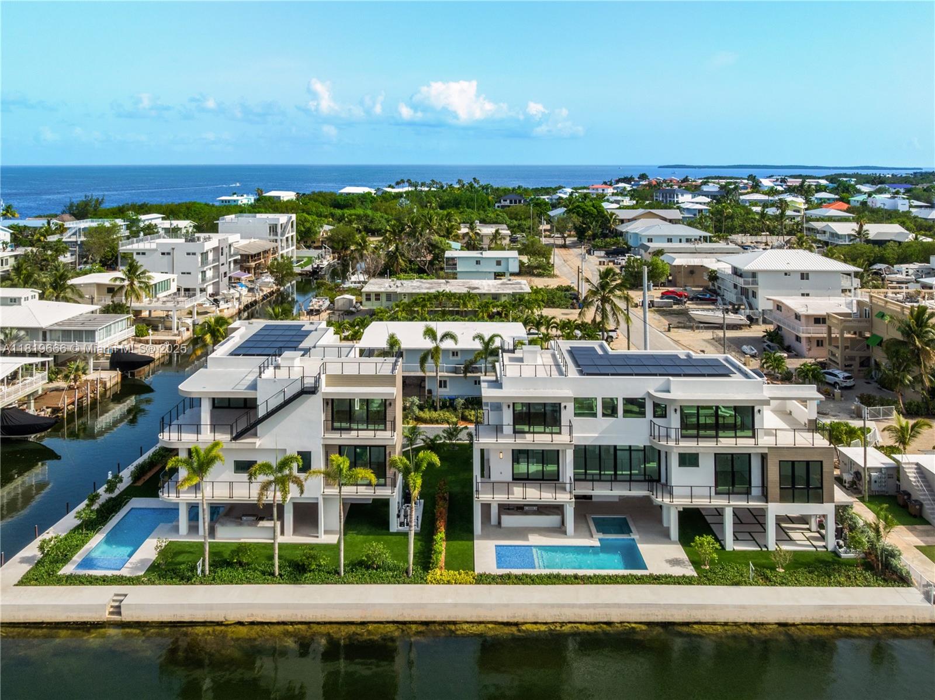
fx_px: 648
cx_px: 468
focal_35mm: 24
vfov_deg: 56.7
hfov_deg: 71.6
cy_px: 350
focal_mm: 12.29
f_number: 10
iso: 100
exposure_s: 1/120
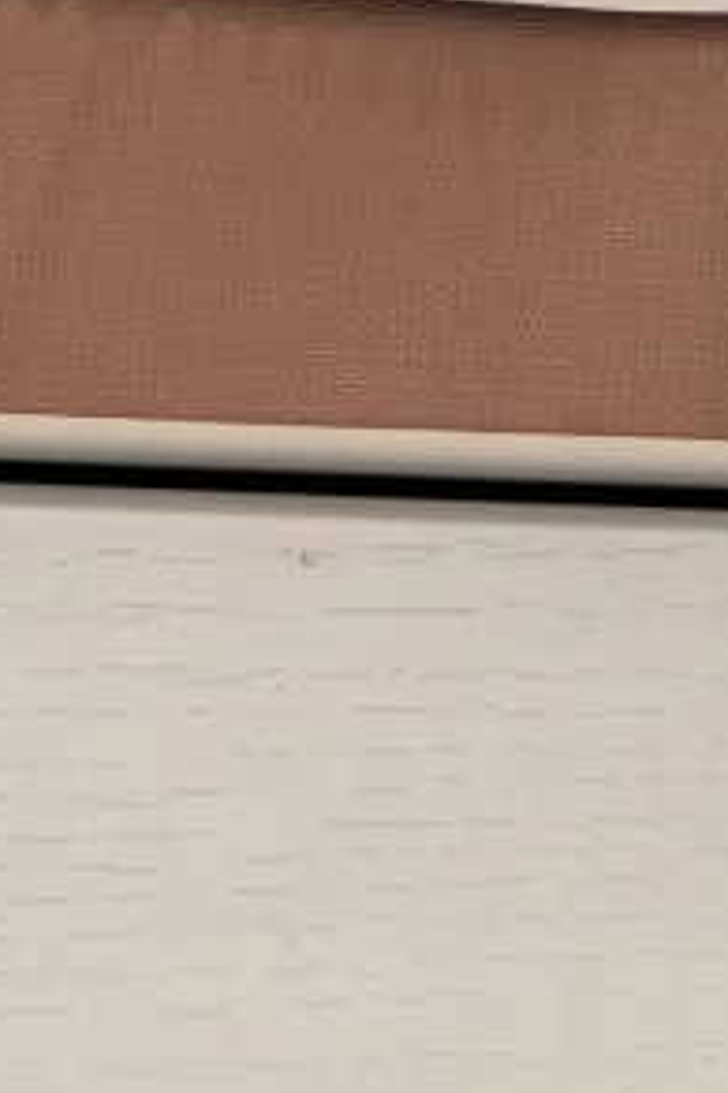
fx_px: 4039
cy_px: -1003
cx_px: 202
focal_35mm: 133
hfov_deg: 10.3
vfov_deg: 13.5
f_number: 1.6
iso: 50
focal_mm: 5.96
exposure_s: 1/264
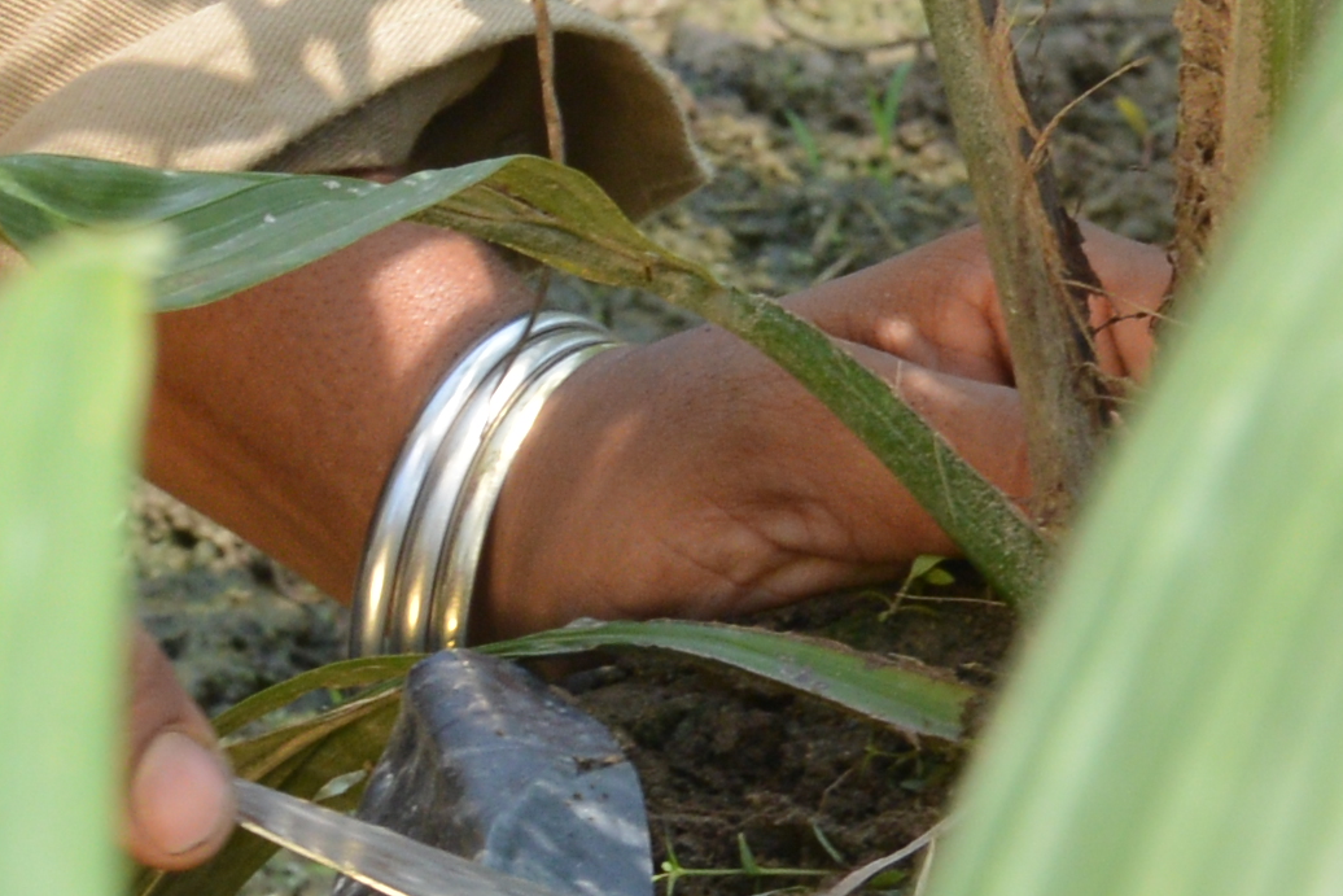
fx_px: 10073
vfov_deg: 4.8
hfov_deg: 7.6
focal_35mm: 270
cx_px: -84
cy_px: -2077
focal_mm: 38
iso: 500
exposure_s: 1/200
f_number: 13
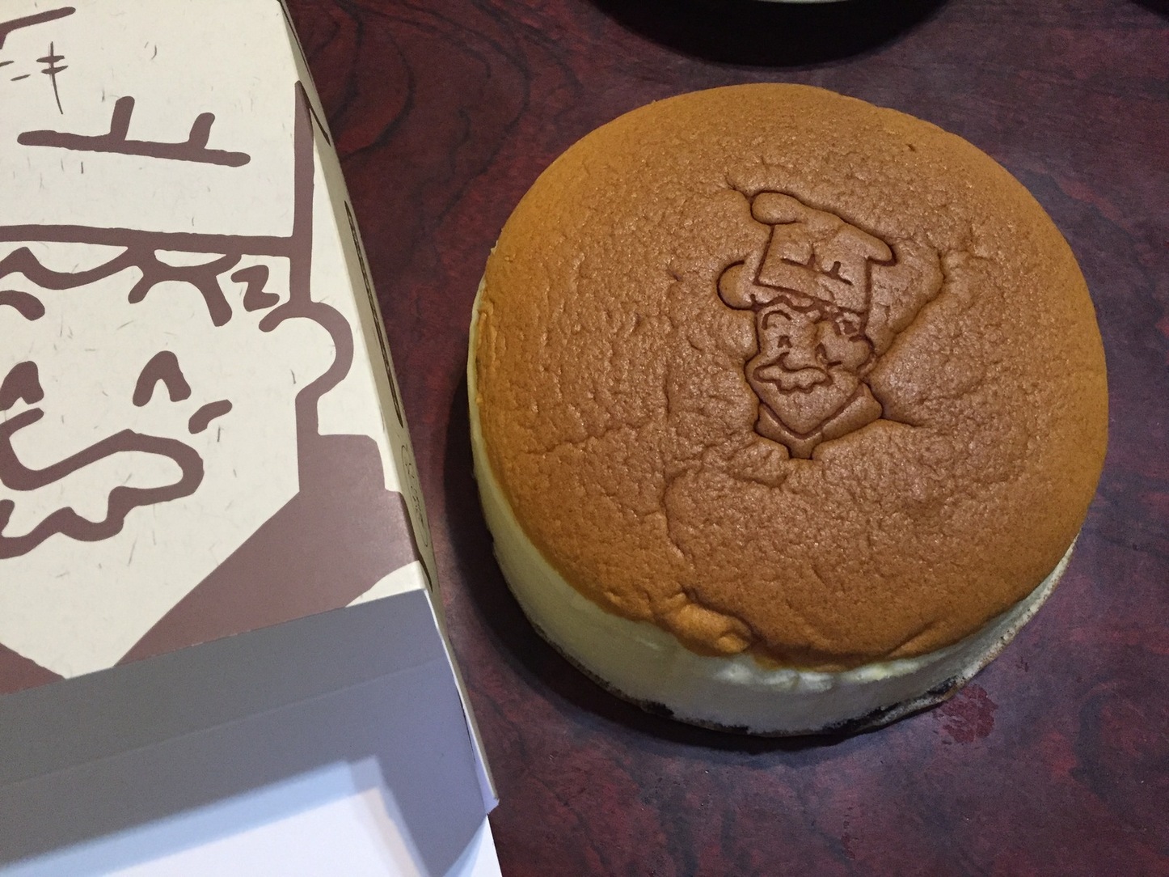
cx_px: 584
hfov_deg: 61.7
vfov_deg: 48.2
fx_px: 979
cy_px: 438
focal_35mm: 29
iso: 250
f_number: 2.2
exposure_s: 1/30
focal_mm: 4.15
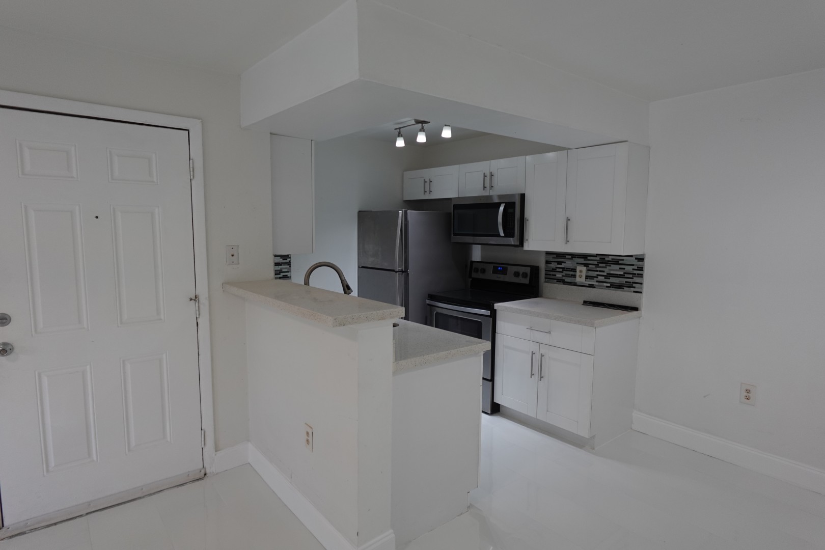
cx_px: 412
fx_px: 458
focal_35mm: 20
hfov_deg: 84.0
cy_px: 275
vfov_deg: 61.9
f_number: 2
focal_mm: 7.6
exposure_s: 1/100
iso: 125
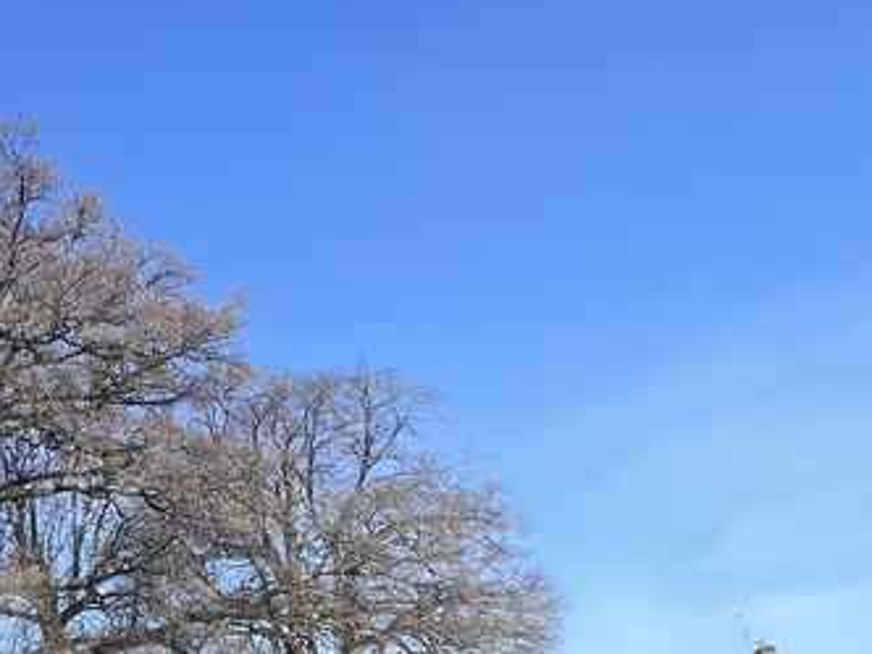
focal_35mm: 47
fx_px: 1184
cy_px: 580
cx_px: -528
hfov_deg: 25.7
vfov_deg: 29.7
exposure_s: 1/847
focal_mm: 1.57
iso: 32
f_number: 1.8
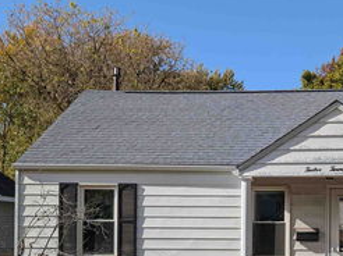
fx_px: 495
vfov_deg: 28.1
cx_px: 248
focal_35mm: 50
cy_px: 226
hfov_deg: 37.5
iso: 20
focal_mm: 6.9
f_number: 1.68
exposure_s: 1/1541
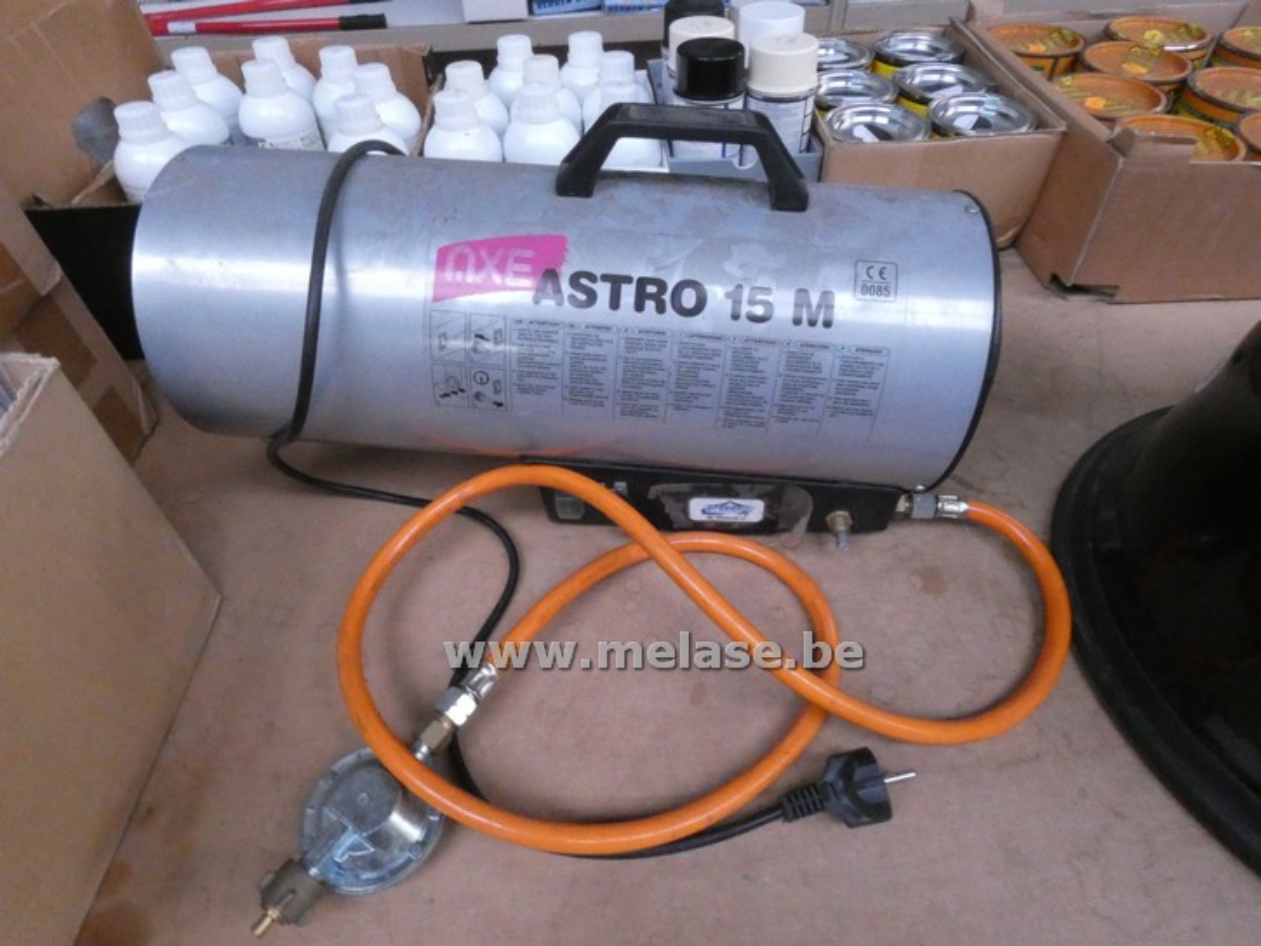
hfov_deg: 81.7
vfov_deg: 66.0
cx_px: 630
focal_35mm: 20
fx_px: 729
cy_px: 473
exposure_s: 1/25
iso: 1600
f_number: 8
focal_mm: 3.6
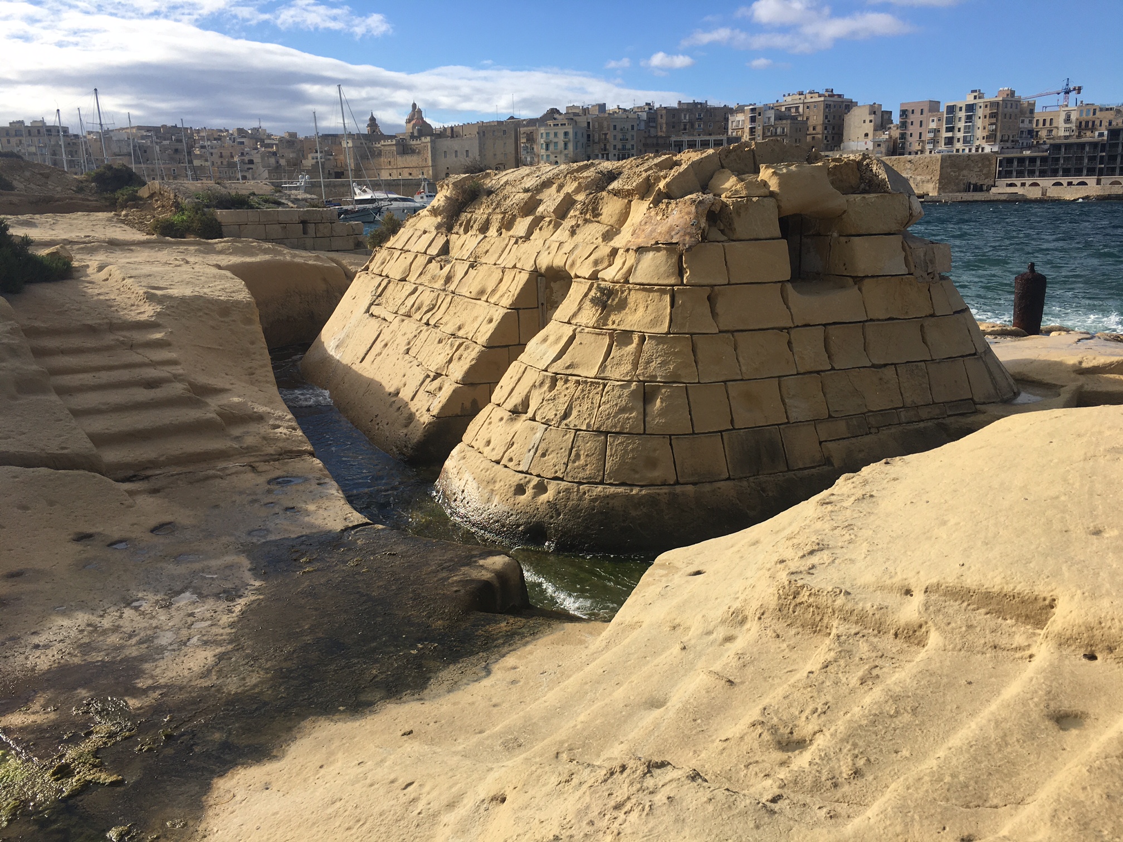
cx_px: 562
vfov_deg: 48.2
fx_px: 941
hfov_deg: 61.7
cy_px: 421
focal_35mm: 29
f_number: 2.2
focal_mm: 4.15
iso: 25
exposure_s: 1/1923
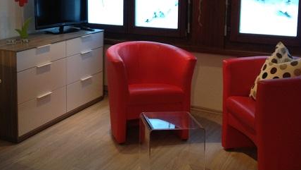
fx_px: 455
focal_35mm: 57
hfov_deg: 36.0
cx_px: 85
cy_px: 34
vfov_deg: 20.9
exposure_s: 1/20
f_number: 2.4
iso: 80
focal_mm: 4.28
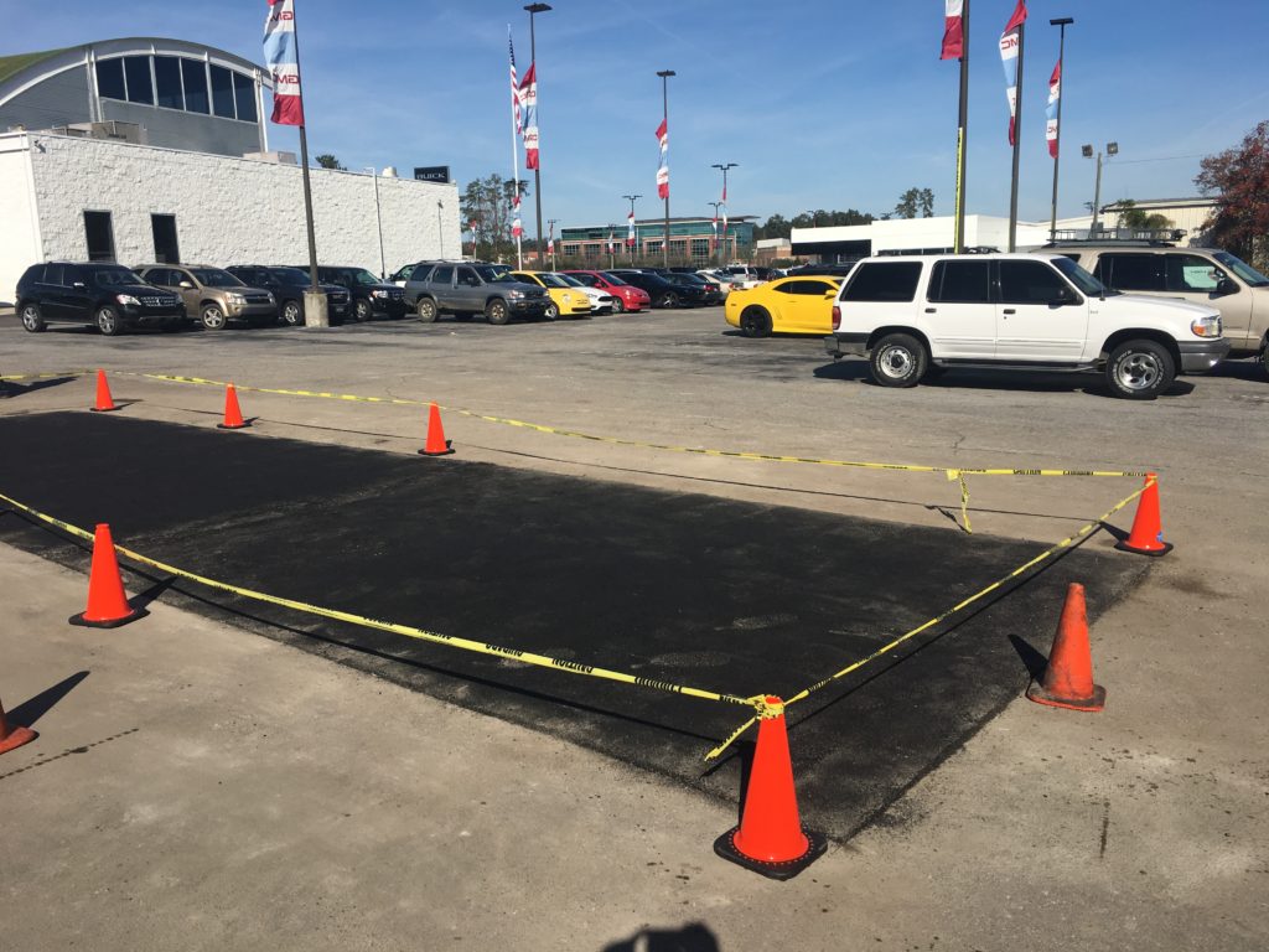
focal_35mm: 29
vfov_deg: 48.2
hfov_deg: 61.7
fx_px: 1063
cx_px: 634
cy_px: 476
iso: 25
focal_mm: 4.15
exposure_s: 1/2404
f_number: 2.2
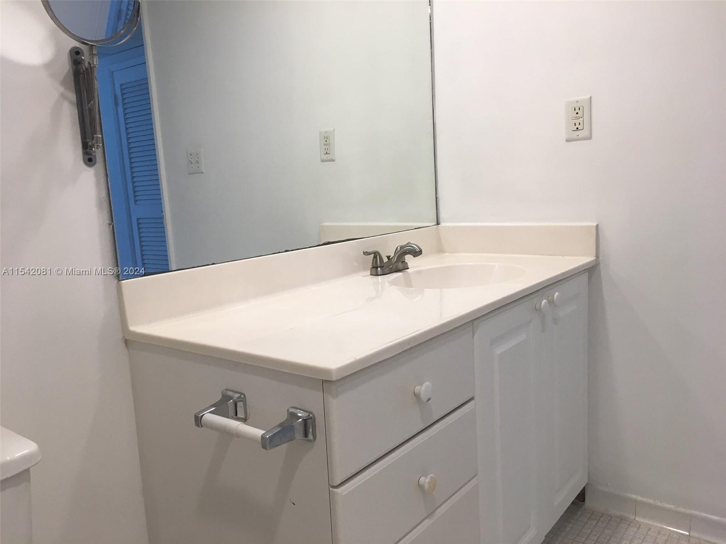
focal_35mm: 29
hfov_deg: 61.7
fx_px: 608
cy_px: 272
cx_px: 363
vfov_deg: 48.2
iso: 32
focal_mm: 4.15
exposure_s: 1/30
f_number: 2.2
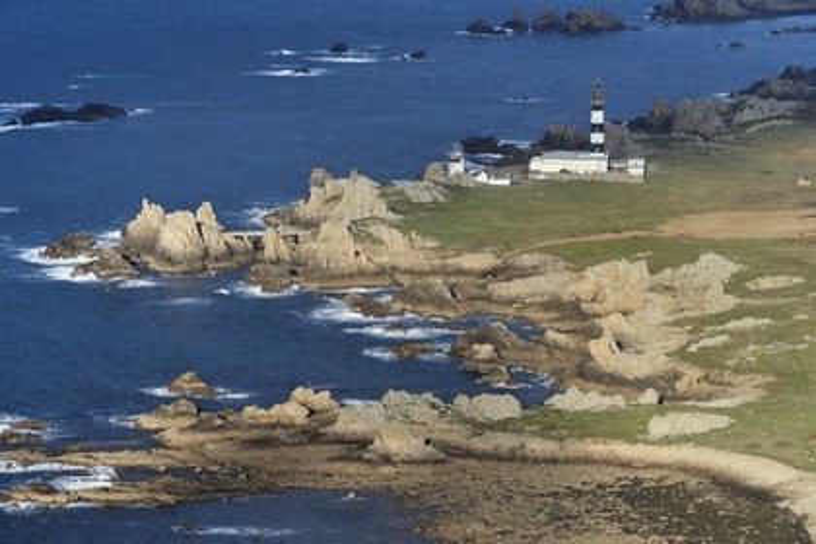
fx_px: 3173
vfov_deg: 9.8
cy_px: 272
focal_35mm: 140
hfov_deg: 14.7
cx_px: 408
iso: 640
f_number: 10
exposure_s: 1/1250
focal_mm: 140
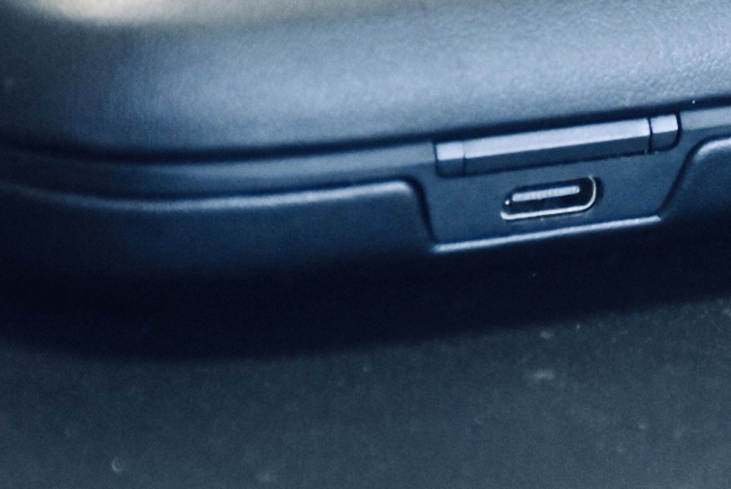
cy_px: 2
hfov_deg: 5.0
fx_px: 8331
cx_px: 907
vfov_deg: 3.4
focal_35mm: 410
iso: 12800
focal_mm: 100
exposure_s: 1/50
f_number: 5.6
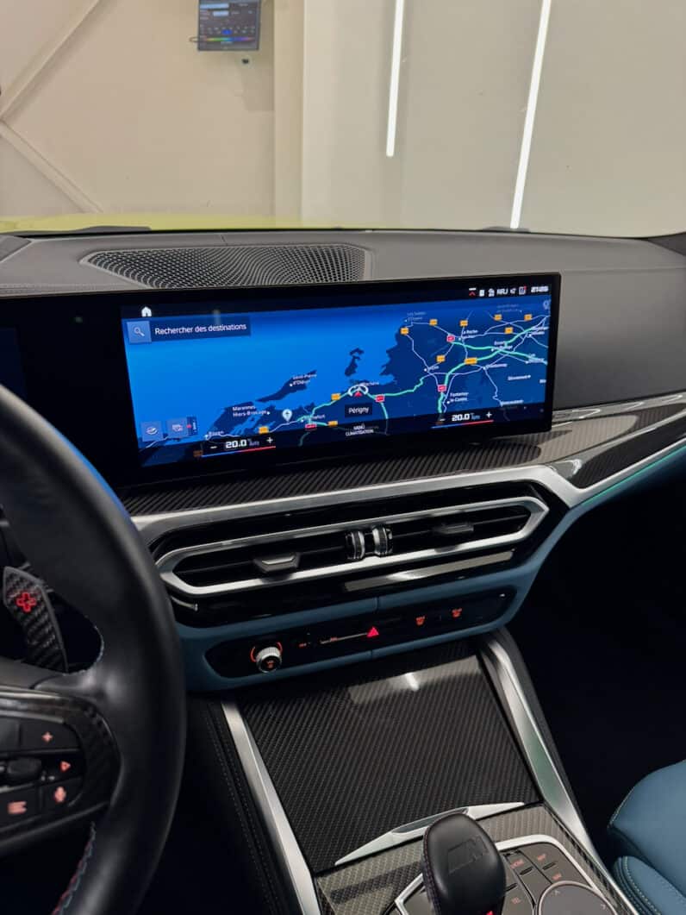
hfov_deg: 56.8
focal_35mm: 24
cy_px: 458
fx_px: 634
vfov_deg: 71.6
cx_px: 343
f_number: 1.78
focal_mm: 6.76
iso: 320
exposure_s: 1/52
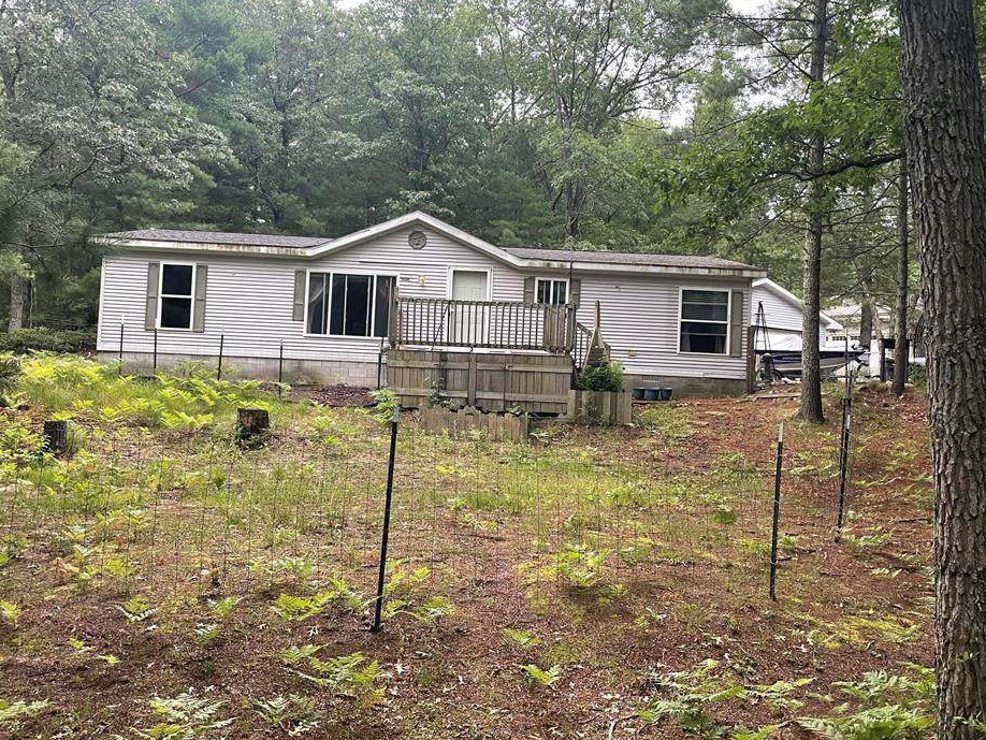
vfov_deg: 48.2
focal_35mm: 29
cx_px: 475
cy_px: 371
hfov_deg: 61.6
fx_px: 826
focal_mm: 4.2
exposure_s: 1/80
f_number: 1.6
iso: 125
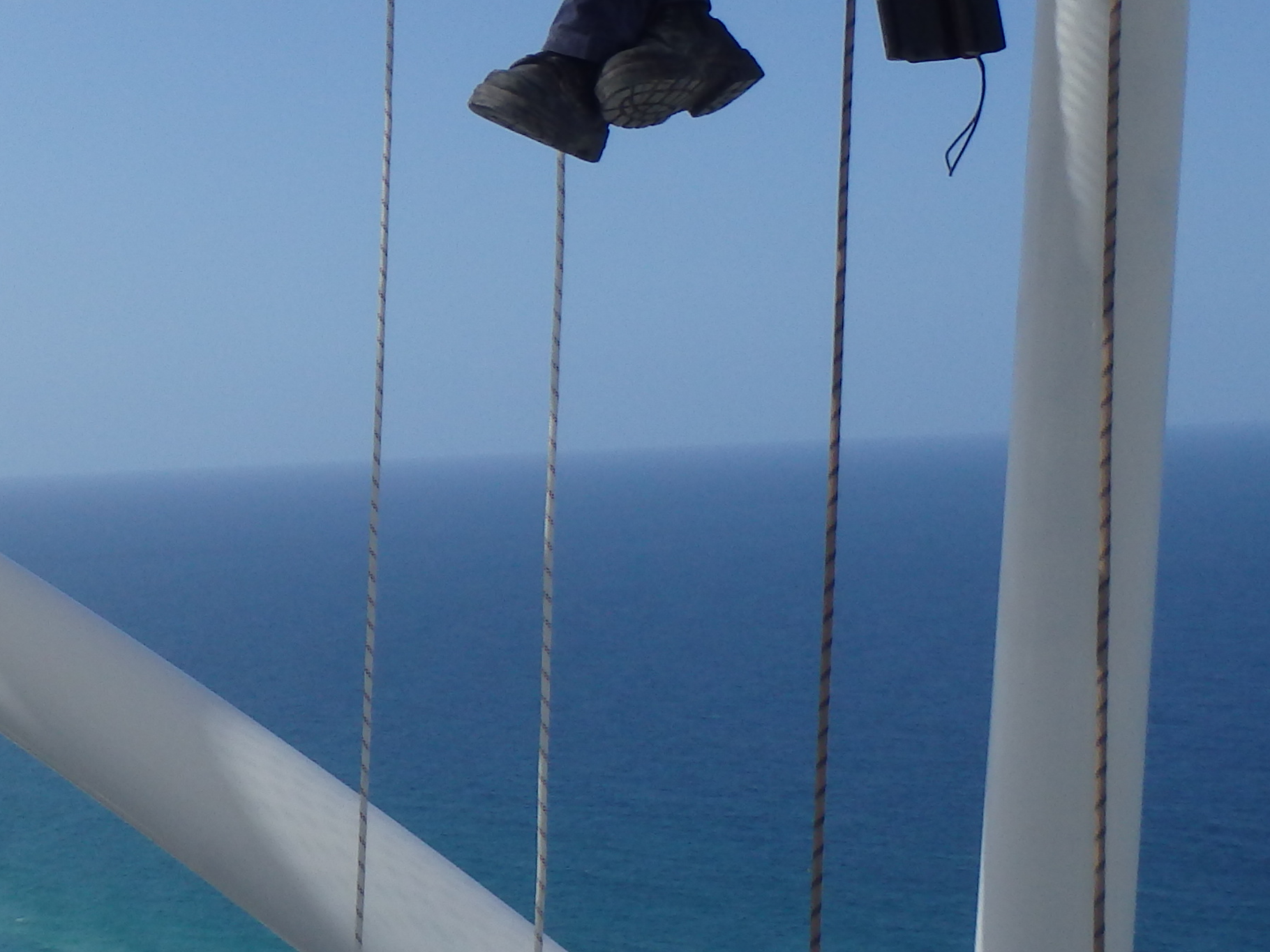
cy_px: 29
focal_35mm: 81
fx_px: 2972
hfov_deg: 23.0
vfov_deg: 17.8
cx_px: -31
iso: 125
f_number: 13
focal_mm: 5.7
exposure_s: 1/200
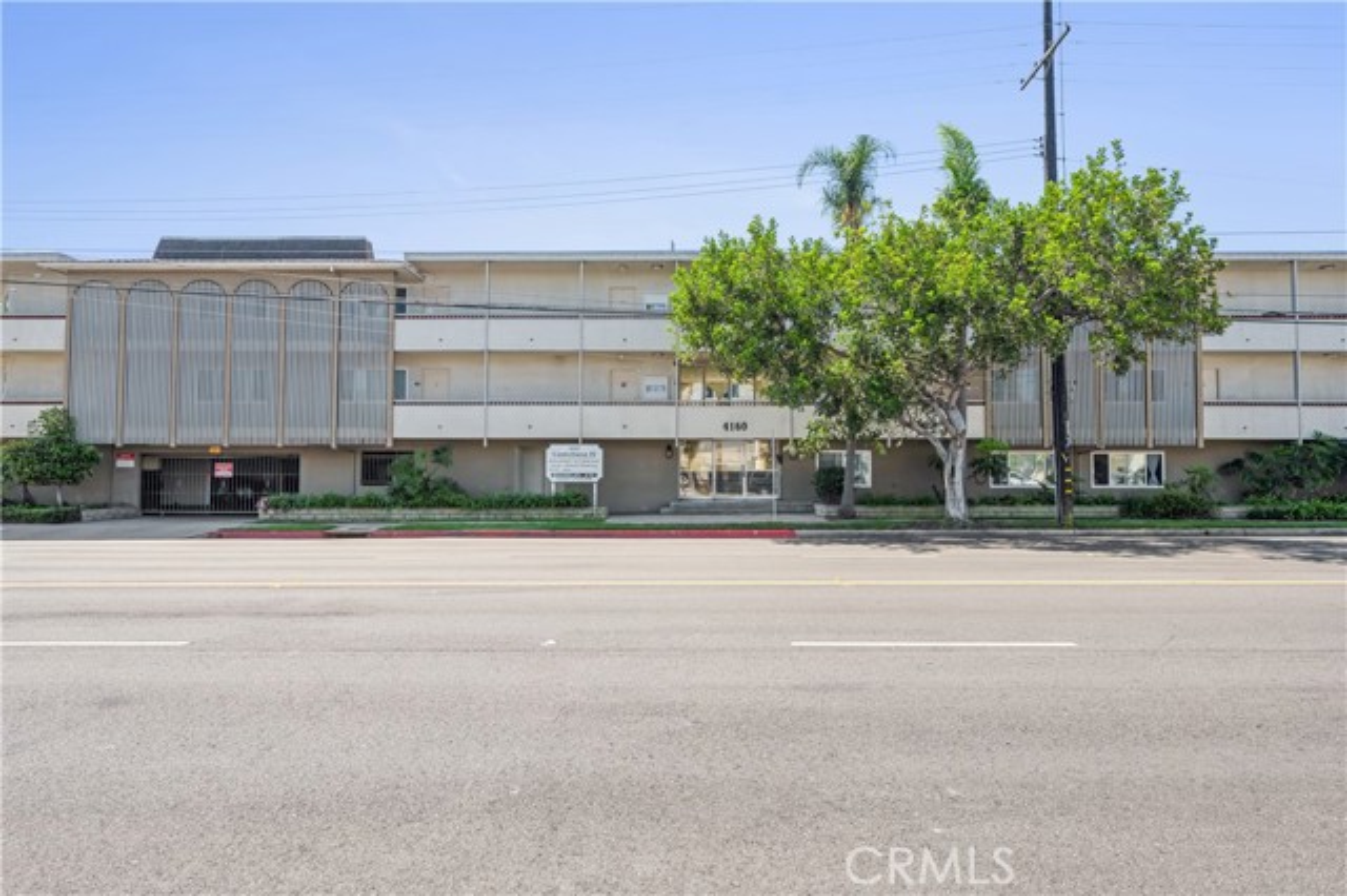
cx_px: 674
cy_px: 448
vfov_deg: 61.9
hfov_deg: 84.0
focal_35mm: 20
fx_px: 748
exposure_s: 1/160
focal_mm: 20
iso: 100
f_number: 9
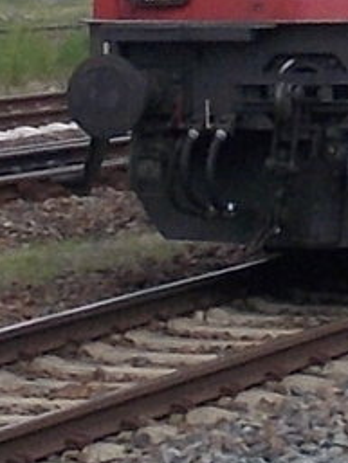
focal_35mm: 140
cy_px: 0
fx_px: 1875
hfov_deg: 9.1
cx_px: 952
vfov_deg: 13.9
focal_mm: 5.3
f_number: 8.6
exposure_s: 1/160
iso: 80
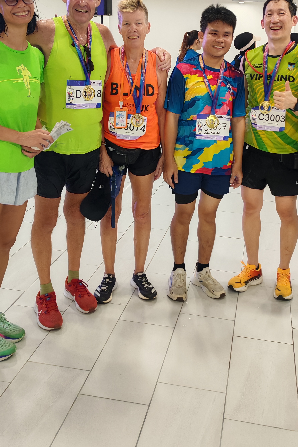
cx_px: 165
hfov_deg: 31.2
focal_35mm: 43
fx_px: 534
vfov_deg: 44.2
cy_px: 123
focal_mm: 5.52
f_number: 1.95
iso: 500
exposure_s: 1/100
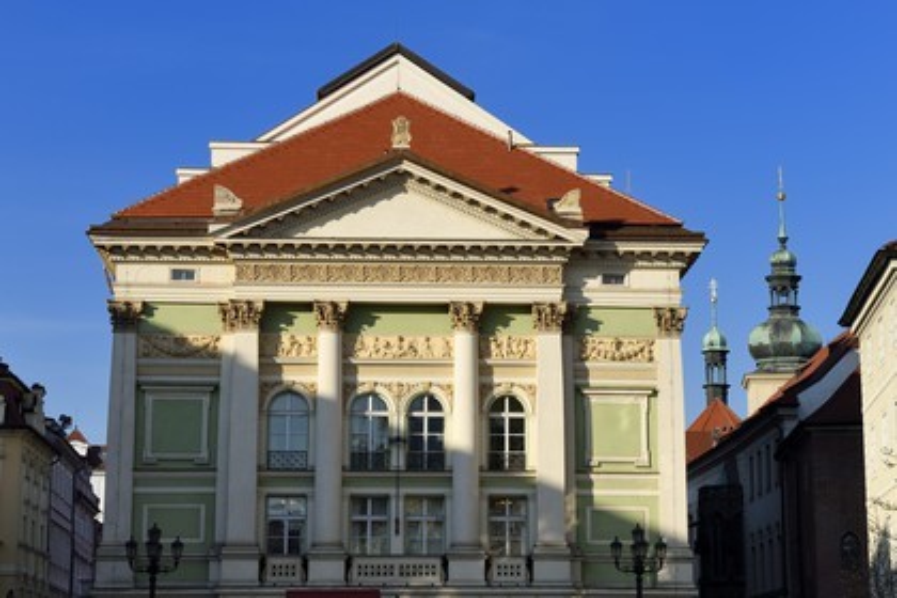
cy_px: 299
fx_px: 1744
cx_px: 448
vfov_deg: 19.5
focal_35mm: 70
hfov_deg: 28.8
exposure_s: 1/200
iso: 200
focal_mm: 70
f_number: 13
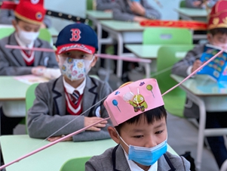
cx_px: 126
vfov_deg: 15.5
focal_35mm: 95
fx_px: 623
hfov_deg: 20.6
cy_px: 126
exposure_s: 1/100
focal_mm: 6
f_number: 2
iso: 160
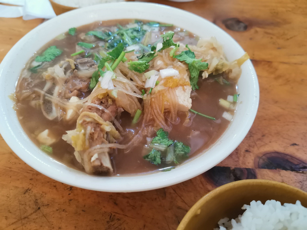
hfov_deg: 67.3
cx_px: 154
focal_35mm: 26
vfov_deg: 53.1
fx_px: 231
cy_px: 115
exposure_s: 1/33.3
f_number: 1.4
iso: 640
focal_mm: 4.66
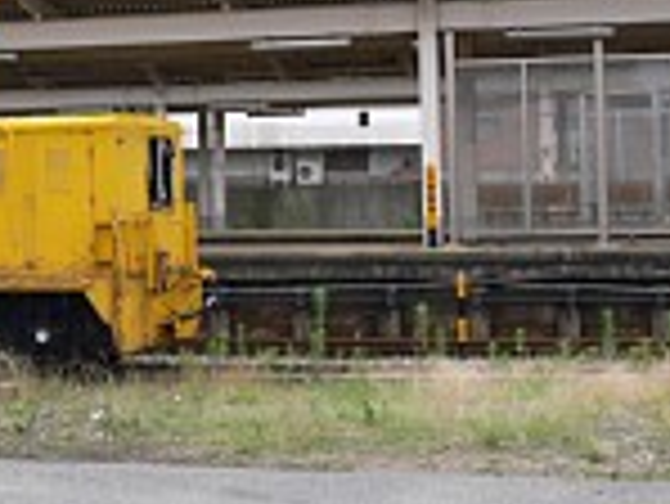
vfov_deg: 15.6
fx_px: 1821
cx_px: 58
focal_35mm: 94
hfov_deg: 20.4
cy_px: 68
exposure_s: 1/160
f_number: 5.6
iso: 80
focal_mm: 7.4
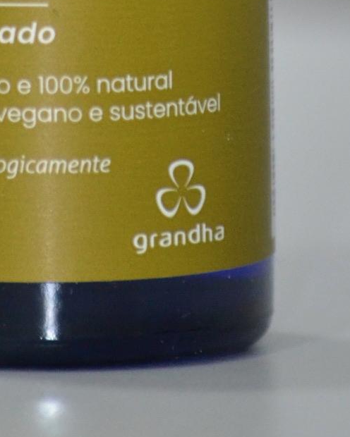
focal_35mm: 1046
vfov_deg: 1.8
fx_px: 13544
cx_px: 44
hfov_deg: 1.5
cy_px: -314
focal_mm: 200
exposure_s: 1/125
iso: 1600
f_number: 5.6
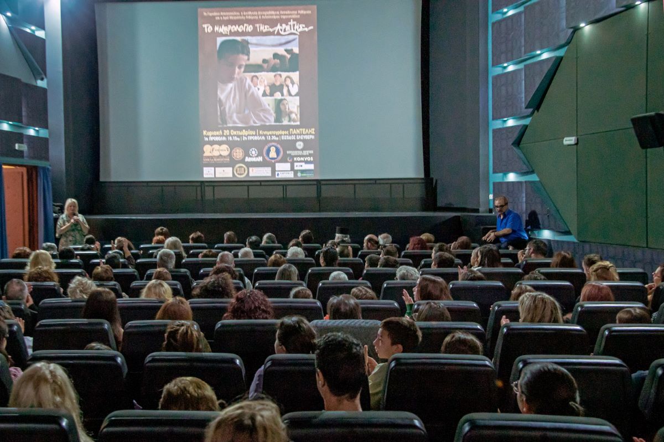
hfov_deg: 50.7
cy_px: 221
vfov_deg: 35.0
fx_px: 700
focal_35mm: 38
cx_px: 332
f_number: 5
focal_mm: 38
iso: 6400
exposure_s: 1/125
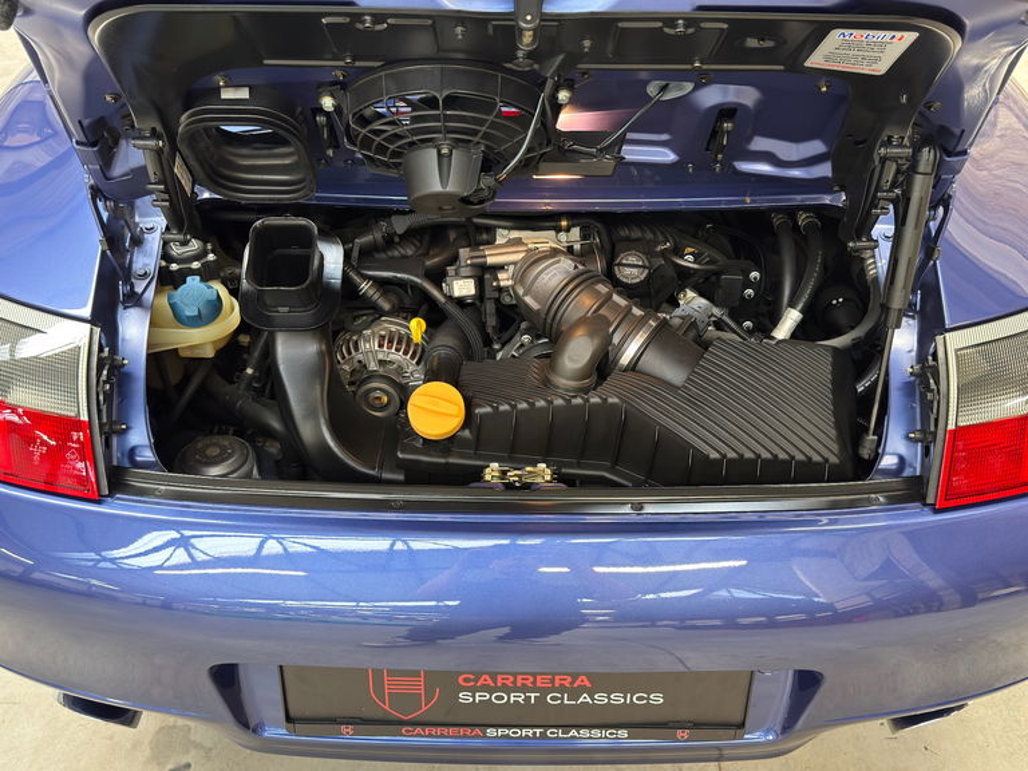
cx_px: 514
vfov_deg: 40.7
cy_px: 386
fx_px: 1039
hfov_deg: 52.6
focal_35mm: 35
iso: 320
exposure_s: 1/50
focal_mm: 6.76
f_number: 1.78
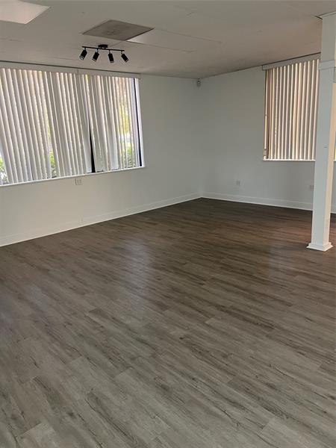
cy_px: 224
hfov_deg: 53.1
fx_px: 336
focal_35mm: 26
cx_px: 168
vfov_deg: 67.3
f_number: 1.5
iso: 200
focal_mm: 5.7
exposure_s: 1/60
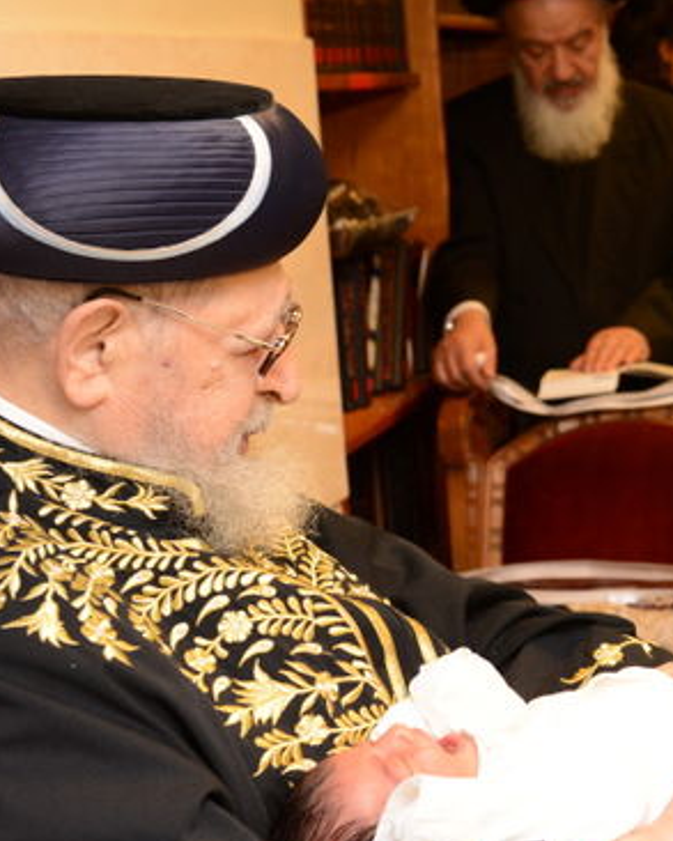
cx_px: 726
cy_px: 423
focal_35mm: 78
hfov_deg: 18.9
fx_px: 1941
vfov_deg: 24.4
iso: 1600
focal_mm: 38
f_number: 5
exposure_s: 1/125
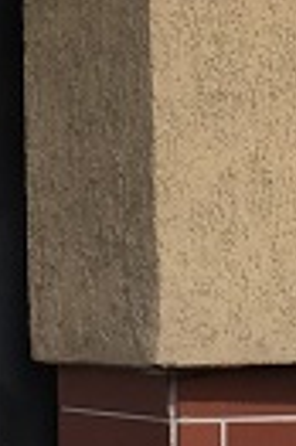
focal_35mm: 416
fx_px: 5144
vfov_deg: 4.9
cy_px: -354
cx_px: 752
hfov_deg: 3.3
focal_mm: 27.7
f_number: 6.4
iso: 400
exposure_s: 1/1400
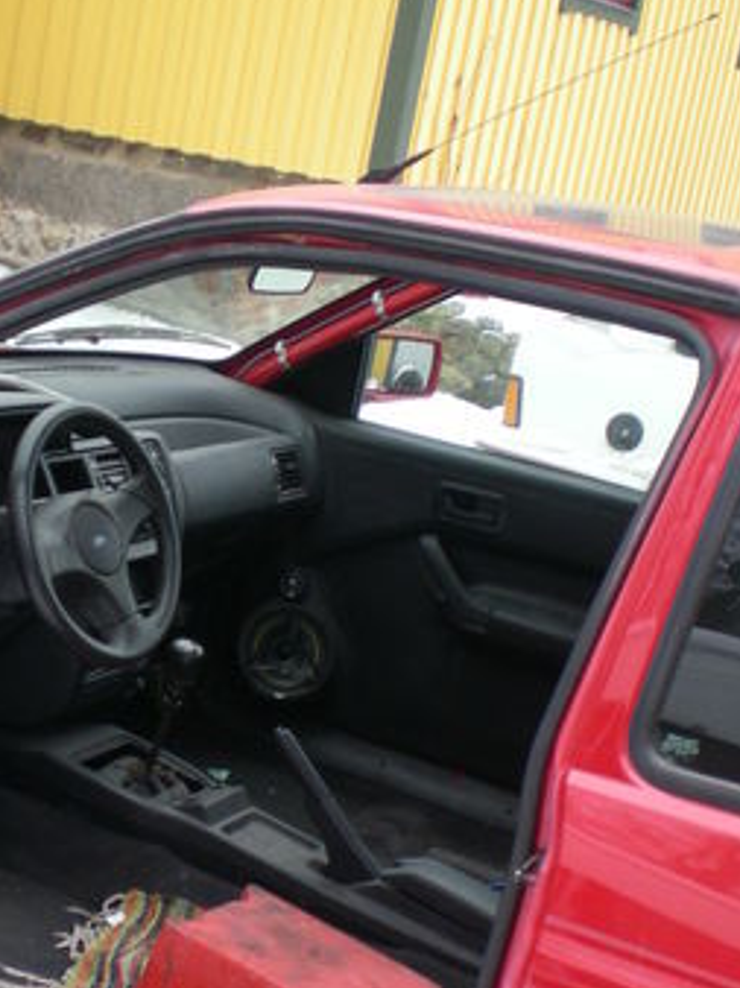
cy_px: 681
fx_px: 2055
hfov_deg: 20.2
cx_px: 137
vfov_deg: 26.8
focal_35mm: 72
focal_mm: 6.3
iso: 81
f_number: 3.1
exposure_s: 1/65.4
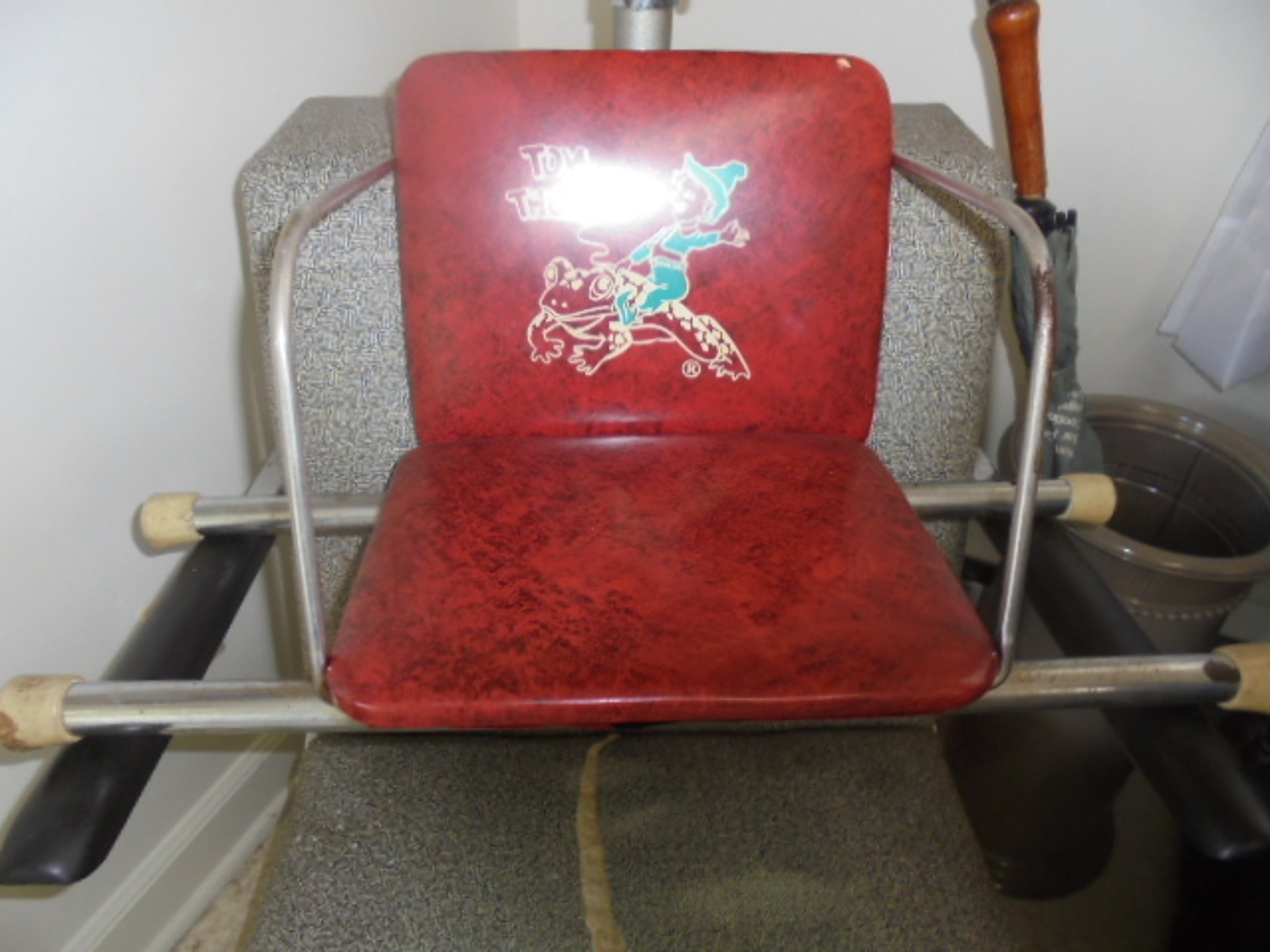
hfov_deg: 67.3
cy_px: 476
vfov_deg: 53.1
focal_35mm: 26
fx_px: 954
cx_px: 635
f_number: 3.5
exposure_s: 1/30
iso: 200
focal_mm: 4.6
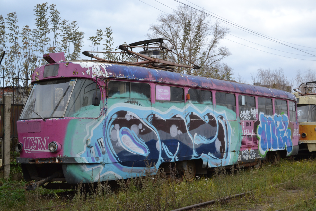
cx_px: 158
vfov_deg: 25.8
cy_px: 106
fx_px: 461
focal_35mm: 52
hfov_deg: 37.8
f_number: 5.6
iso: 400
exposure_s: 1/125
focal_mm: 35
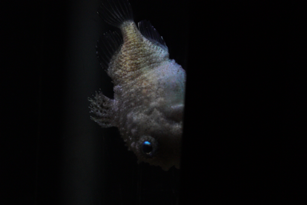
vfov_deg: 10.2
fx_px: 1152
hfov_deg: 15.2
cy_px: 102
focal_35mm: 135
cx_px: 154
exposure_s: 1/160
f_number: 5.6
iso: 6400
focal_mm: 90
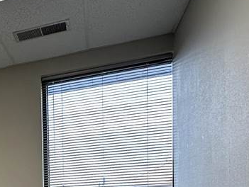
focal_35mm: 51
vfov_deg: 25.5
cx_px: -83
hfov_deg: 29.4
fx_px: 367
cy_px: 227
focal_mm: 2.22
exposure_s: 1/120
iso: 125
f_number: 2.2
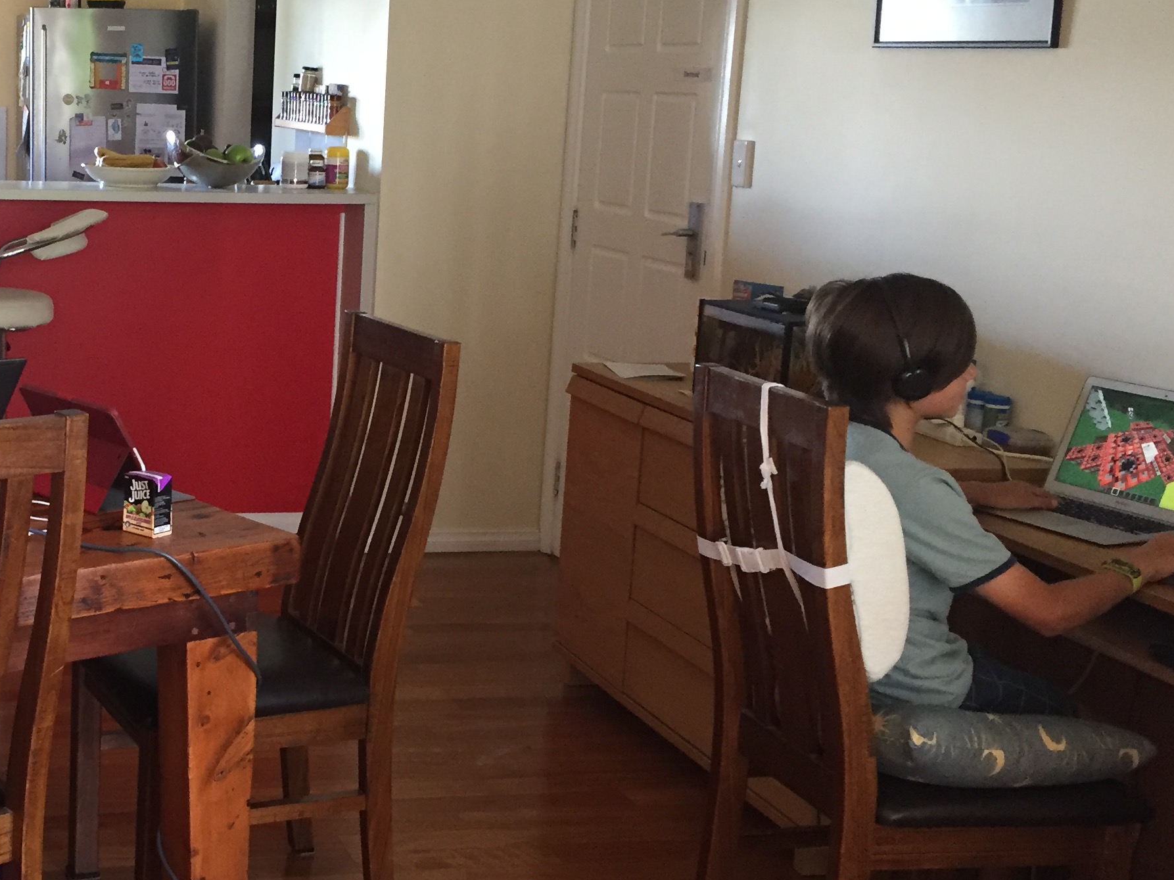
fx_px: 1797
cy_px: 393
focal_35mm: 53
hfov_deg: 34.4
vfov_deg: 27.5
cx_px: 149
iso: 250
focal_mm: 4.15
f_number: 2.2
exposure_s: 1/33
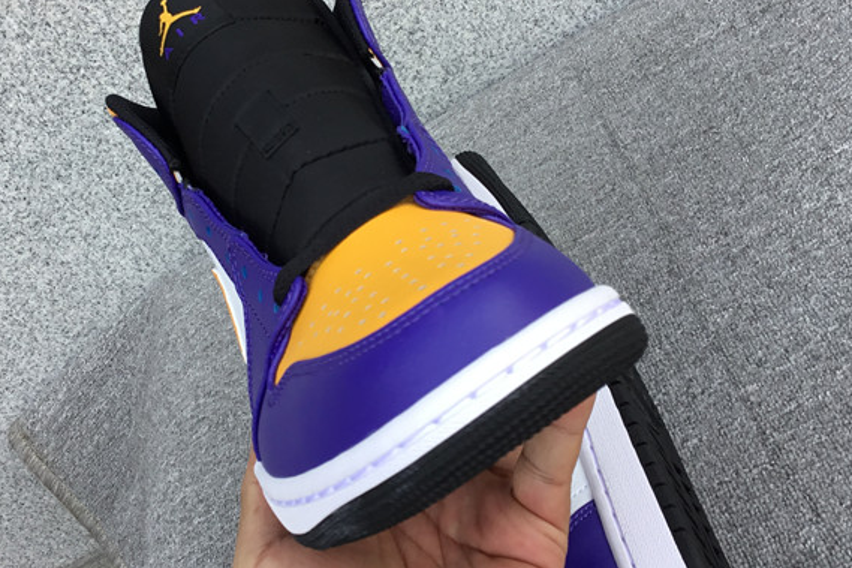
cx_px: 392
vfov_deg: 26.4
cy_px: 248
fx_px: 1207
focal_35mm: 51
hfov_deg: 38.9
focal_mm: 3.3
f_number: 2.4
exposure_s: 1/126
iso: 25
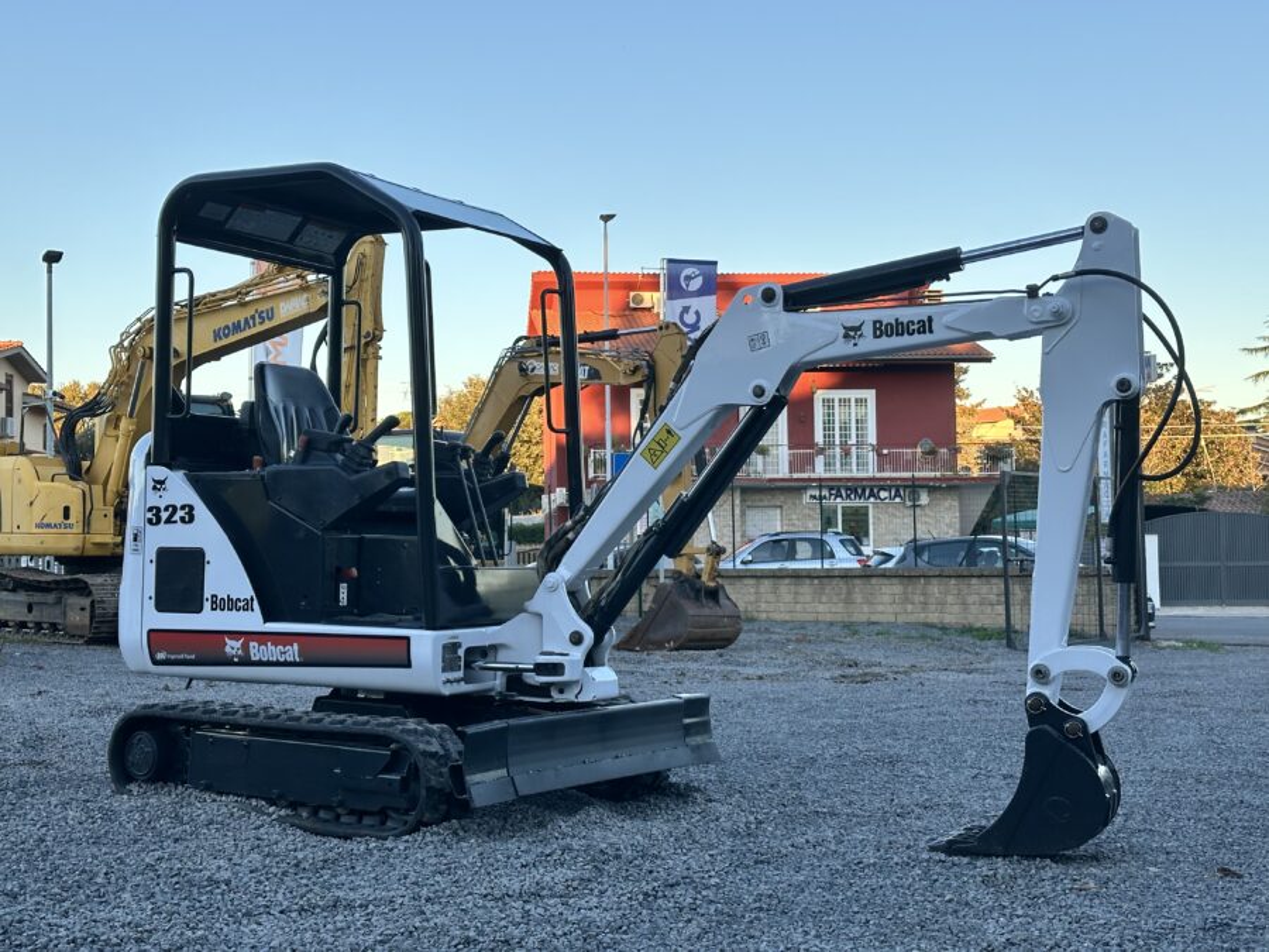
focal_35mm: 48
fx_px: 1760
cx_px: 634
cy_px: 476
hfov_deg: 39.7
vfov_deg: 30.3
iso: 64
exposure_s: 1/623
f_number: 1.78
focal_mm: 6.86
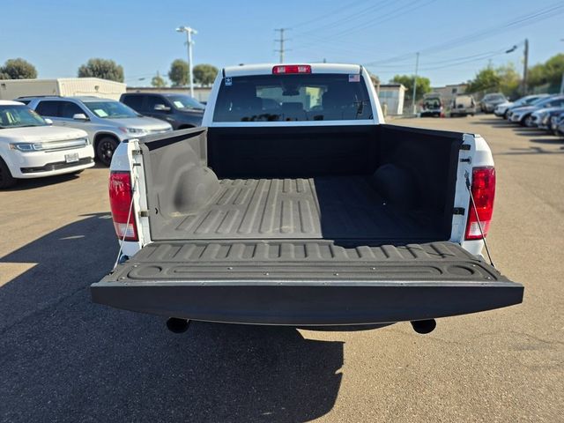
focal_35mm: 23
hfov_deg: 73.9
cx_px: 282
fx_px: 375
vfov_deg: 58.9
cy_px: 212
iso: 80
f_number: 1.7
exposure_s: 1/2851
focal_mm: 6.3
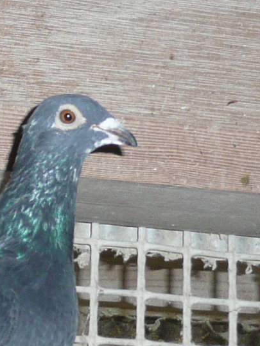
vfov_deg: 13.0
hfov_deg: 9.7
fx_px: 1512
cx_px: -37
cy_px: 321
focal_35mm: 151
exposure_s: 1/30
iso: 100
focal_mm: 5.5
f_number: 3.6
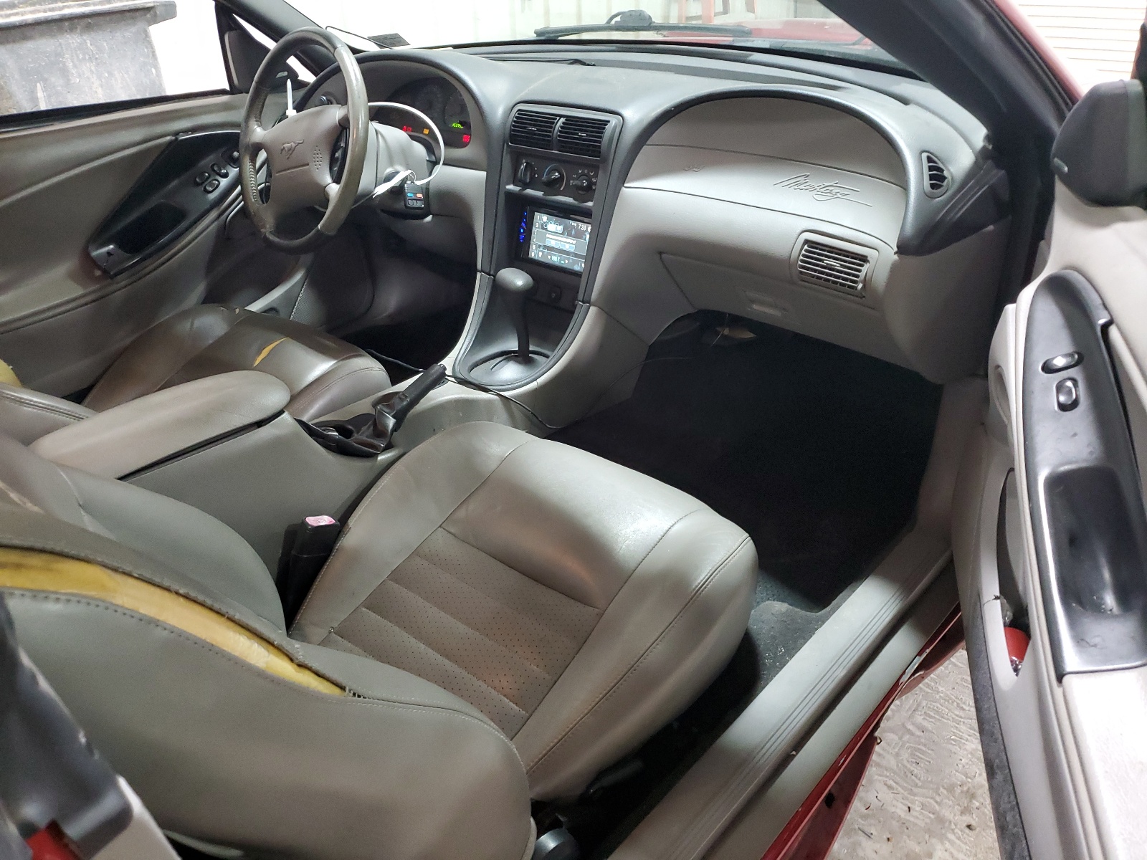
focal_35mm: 26
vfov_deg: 53.1
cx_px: 574
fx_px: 862
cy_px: 430
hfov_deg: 67.3
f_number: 1.5
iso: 321
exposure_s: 1/20
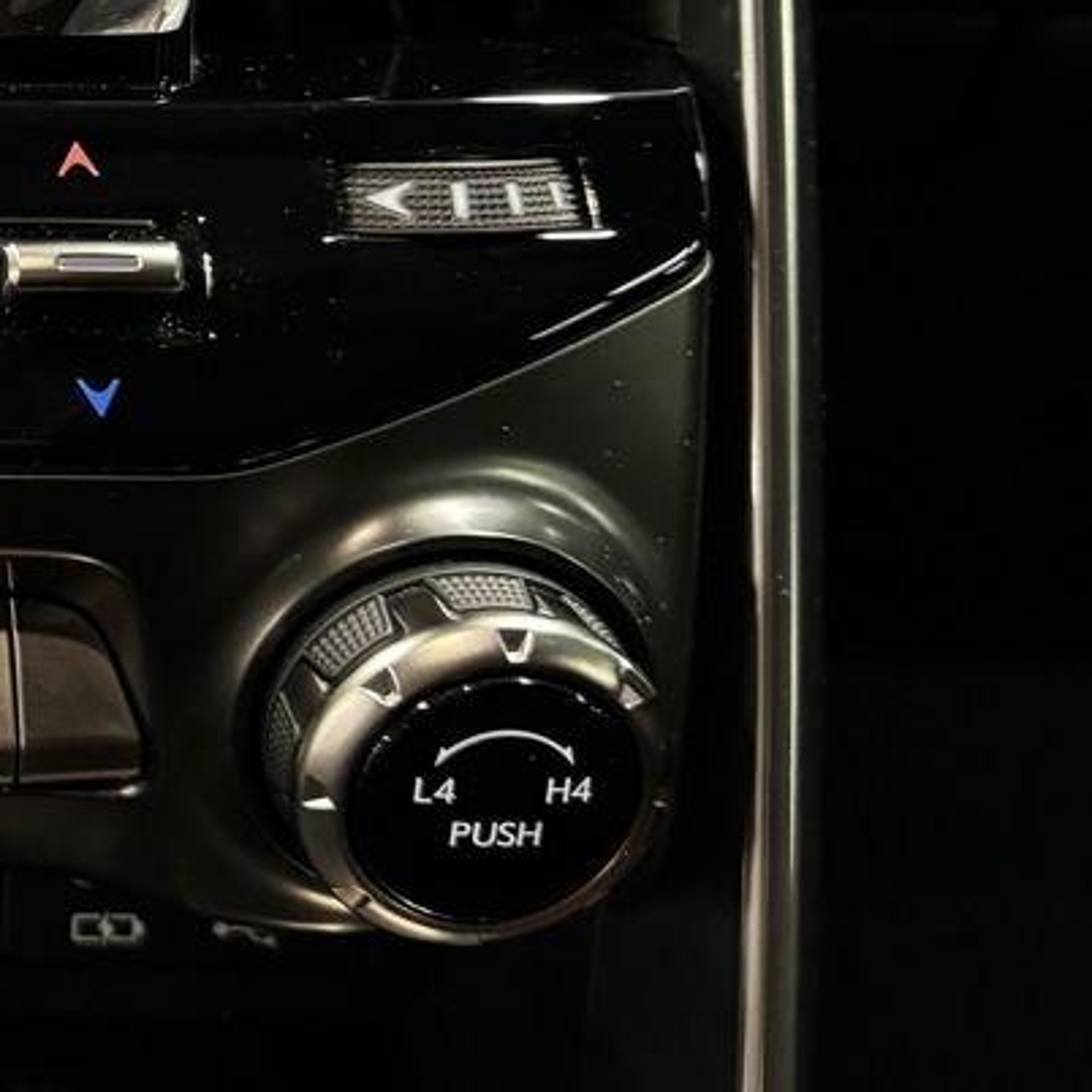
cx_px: -717
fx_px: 2712
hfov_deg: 18.9
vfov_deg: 22.2
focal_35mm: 76
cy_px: 109
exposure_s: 1/33
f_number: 1.78
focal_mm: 6.86
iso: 800
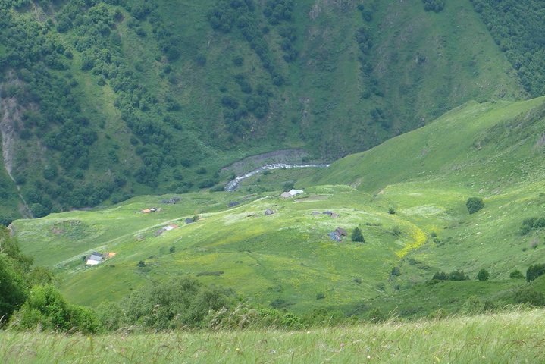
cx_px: 272
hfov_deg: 14.2
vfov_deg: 9.5
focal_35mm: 144
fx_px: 2181
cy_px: 182
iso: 80
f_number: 2.8
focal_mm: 17.7
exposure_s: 1/1000
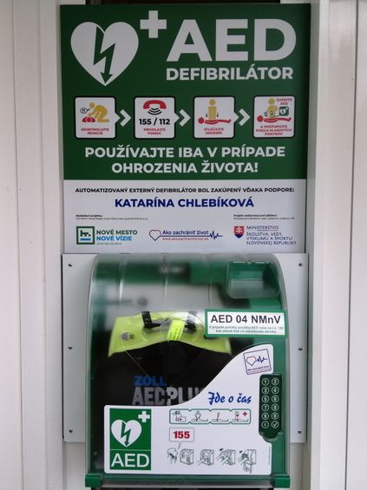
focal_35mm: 35
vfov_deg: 52.7
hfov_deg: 40.6
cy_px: 245
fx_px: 495
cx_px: 170
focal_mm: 3.6
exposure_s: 1/310
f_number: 1.8
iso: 50
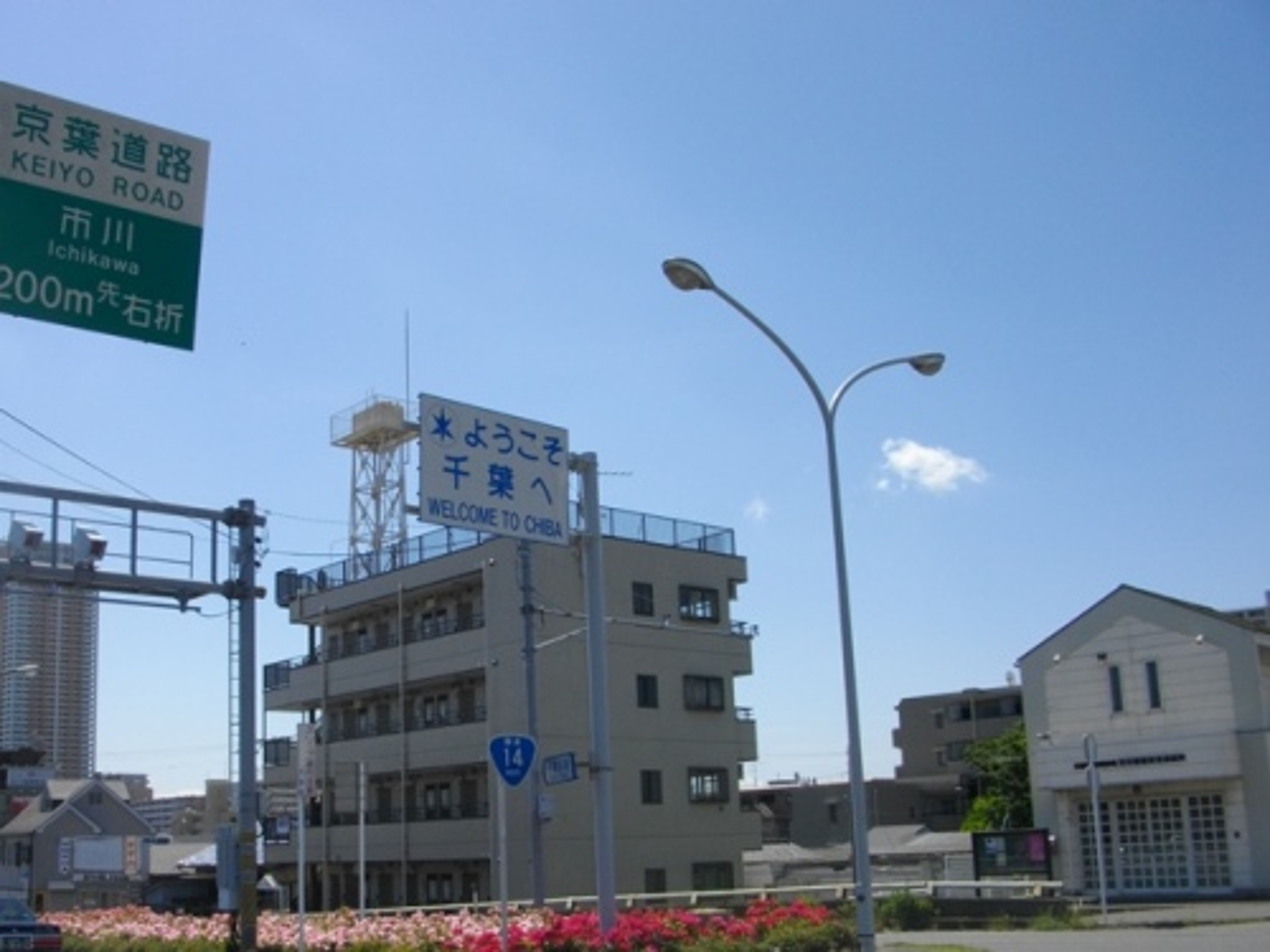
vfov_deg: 44.2
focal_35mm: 32
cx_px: 635
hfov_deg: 56.8
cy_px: 476
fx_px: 1174
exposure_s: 1/500
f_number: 5.5
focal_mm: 5.7
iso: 100
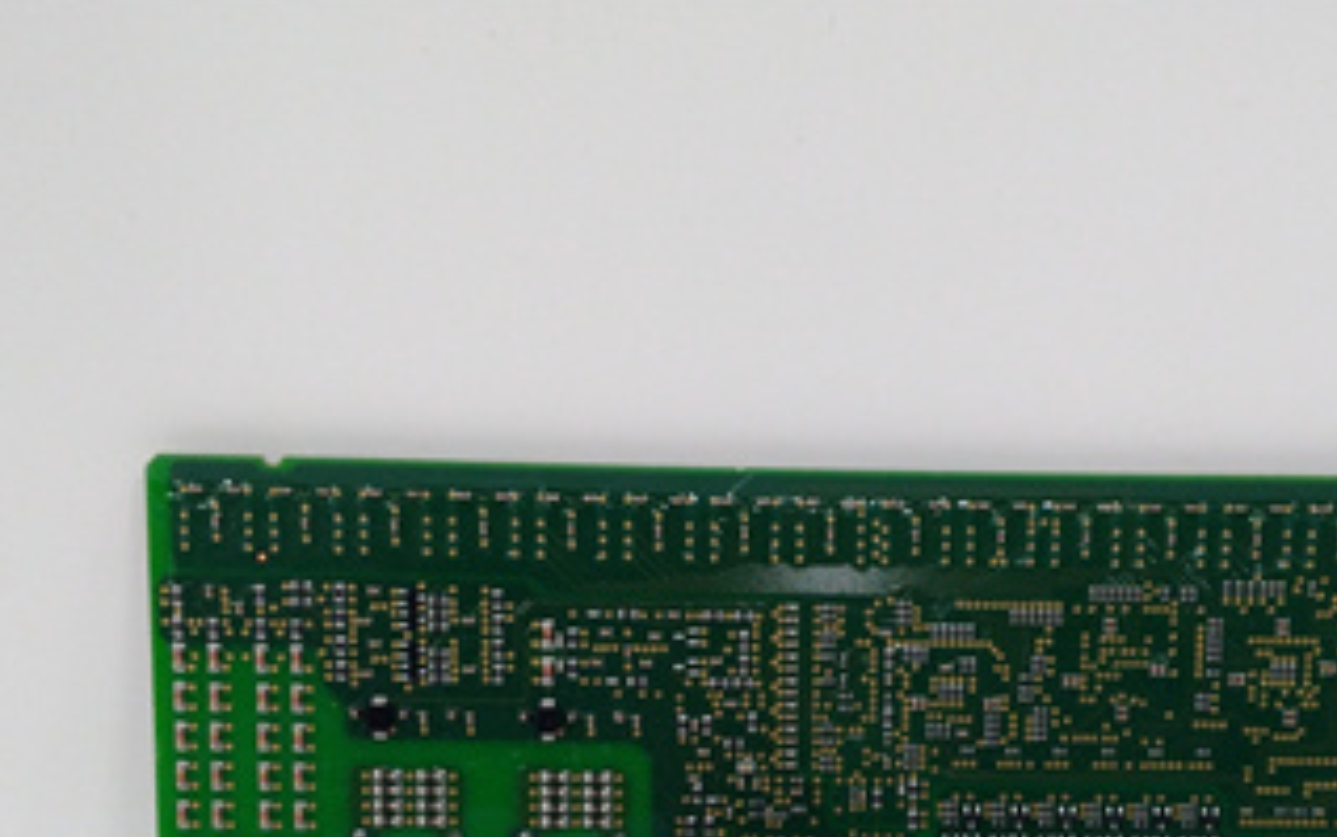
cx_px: 828
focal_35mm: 45
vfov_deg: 27.5
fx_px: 1640
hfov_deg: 44.0
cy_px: 768
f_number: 2
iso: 321
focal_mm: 3.79
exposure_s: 1/33
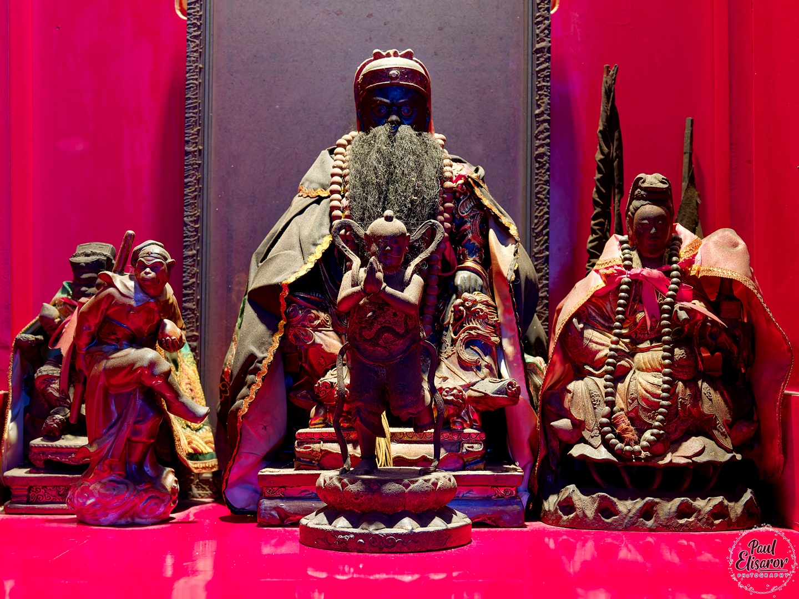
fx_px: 1154
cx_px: 400
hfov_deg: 38.2
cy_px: 300
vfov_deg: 29.1
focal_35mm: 50
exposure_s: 1/50
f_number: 4
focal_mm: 25
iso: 3200
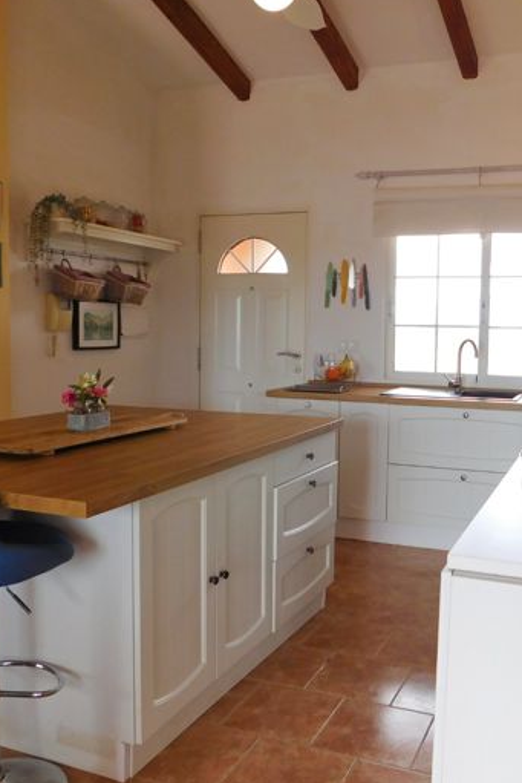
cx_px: 354
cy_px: 385
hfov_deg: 39.4
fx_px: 717
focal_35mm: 33
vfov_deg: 57.2
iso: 125
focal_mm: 4
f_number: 3
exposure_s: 1/80
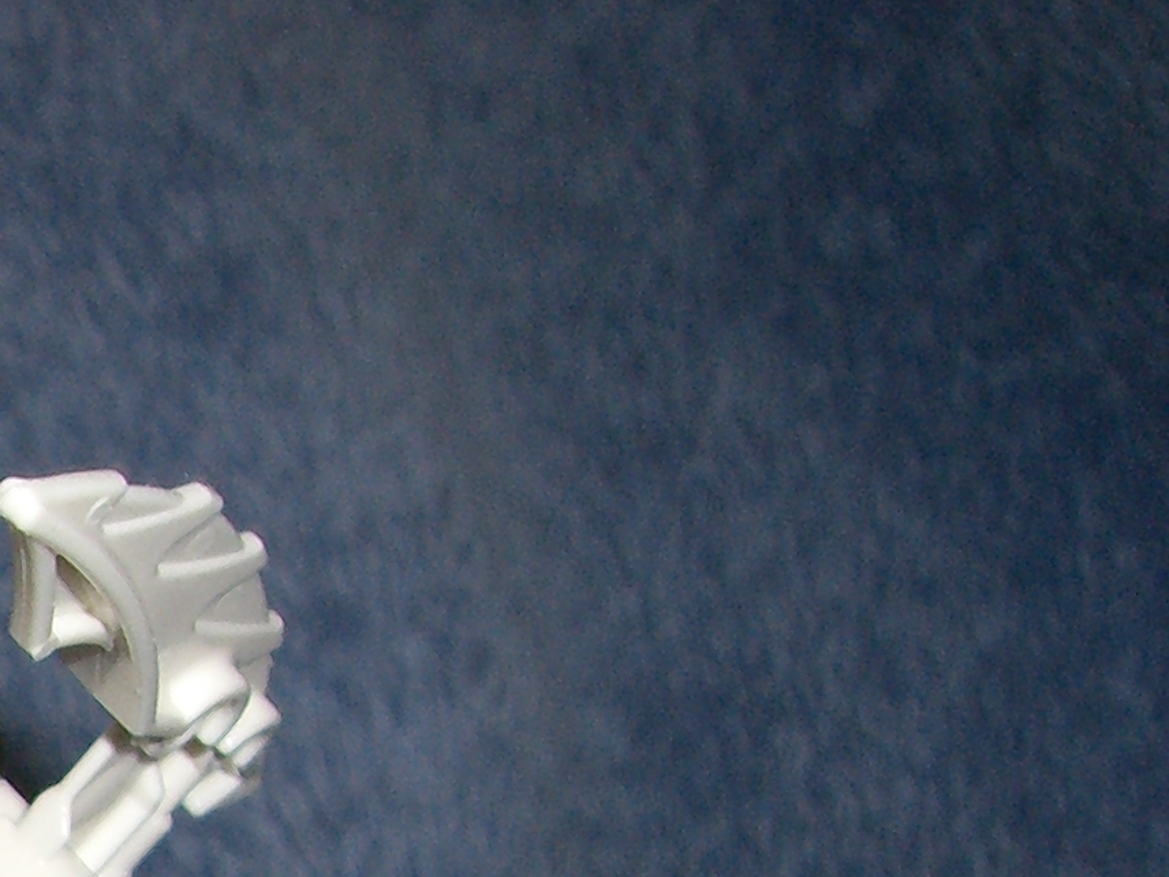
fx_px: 4221
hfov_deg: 14.5
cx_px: -688
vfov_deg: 11.3
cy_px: 1402
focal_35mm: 125
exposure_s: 1/60
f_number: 2.7
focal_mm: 6.2
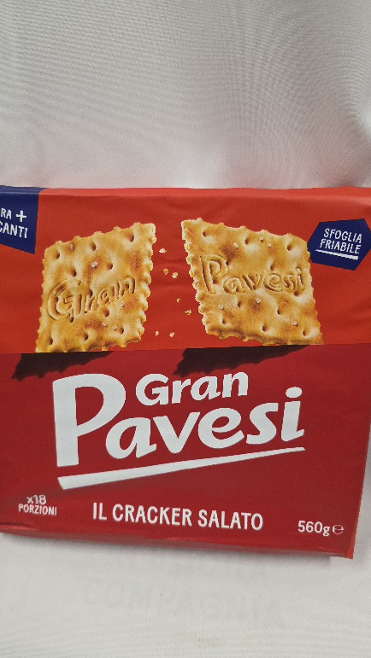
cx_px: 177
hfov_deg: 44.4
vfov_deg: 71.9
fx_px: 454
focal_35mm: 26
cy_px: 340
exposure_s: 1/101
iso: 500
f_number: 1.7
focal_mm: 6.3
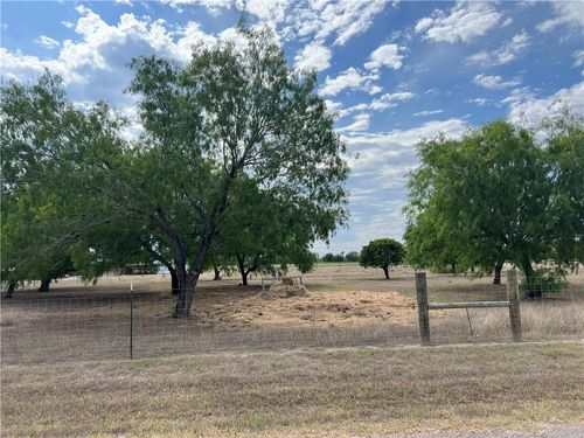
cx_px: 292
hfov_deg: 67.3
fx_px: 439
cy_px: 219
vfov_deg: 53.1
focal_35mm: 26
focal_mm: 5.7
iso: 50
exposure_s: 1/4444
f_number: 1.5
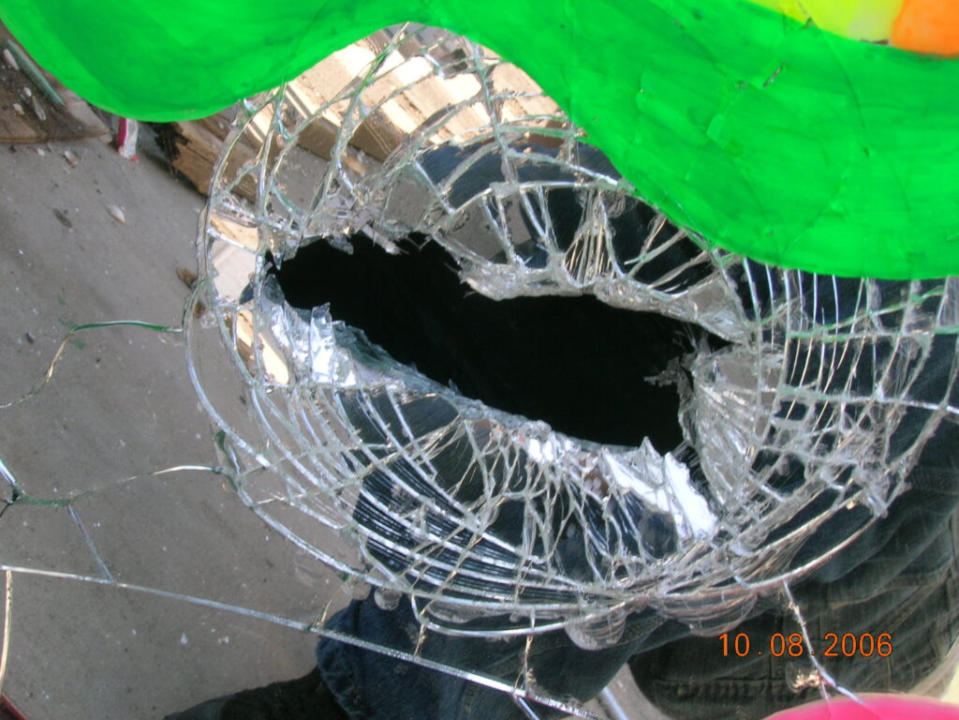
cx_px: 480
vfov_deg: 34.3
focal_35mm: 42
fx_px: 1164
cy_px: 360
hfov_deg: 44.8
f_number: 5.2
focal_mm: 7
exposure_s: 1/43
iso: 50
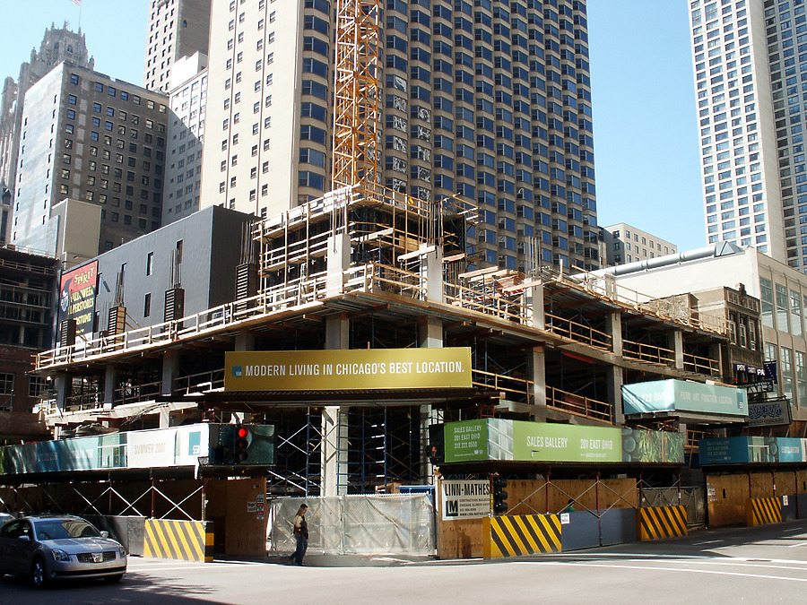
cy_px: 302
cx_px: 404
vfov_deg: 40.7
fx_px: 816
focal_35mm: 35
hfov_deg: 52.6
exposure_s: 1/90
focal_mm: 7.18
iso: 64
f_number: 6.7
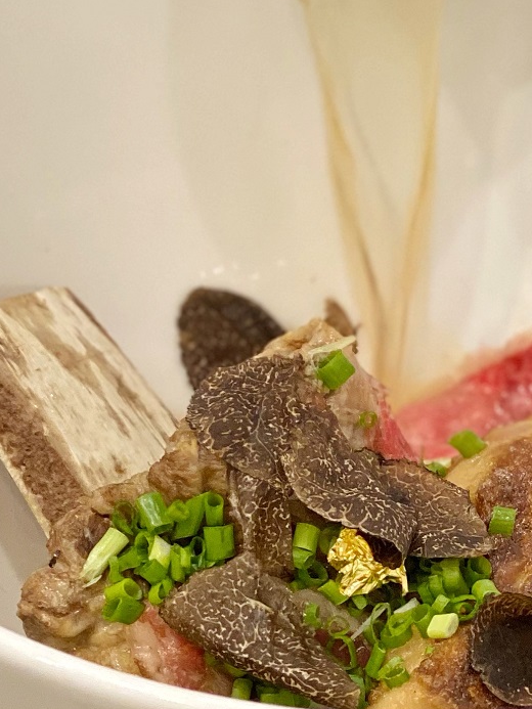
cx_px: 293
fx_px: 3073
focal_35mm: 150
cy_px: 154
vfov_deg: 13.1
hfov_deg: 9.9
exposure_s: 1/33
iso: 125
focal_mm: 6
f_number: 2
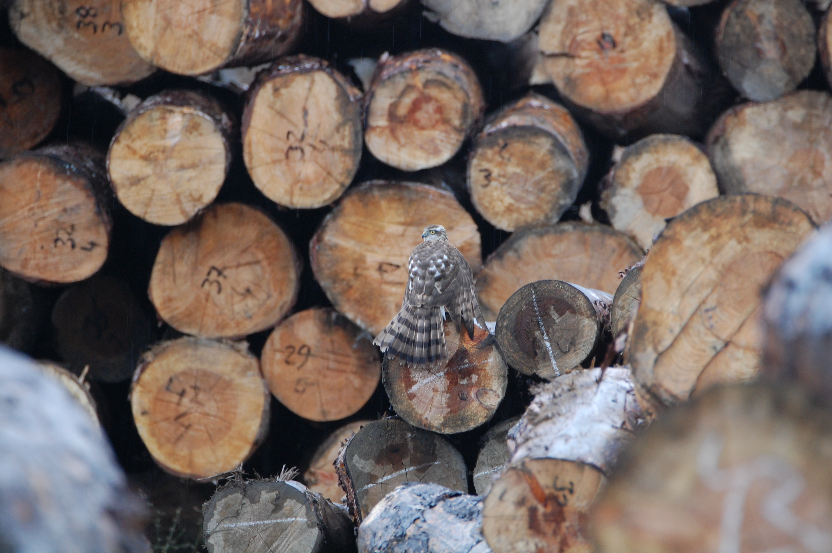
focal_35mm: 750
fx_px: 17318
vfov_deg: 1.8
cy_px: 276
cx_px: 416
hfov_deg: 2.8
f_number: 6.3
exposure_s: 1/100
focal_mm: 500
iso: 800
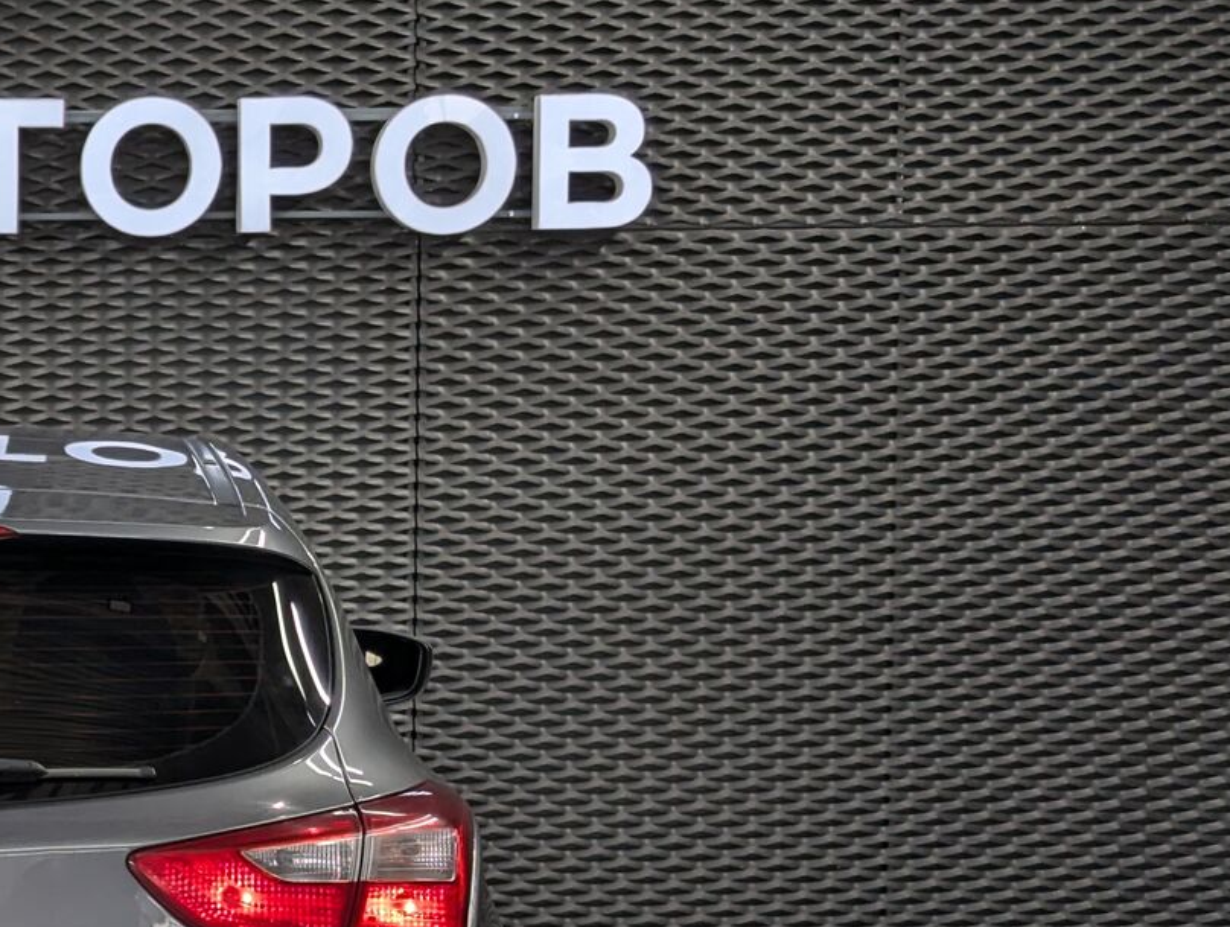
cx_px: -146
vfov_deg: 12.9
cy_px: 793
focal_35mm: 114
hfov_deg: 16.7
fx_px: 4058
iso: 65
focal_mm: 6.81
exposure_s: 1/230
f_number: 1.85
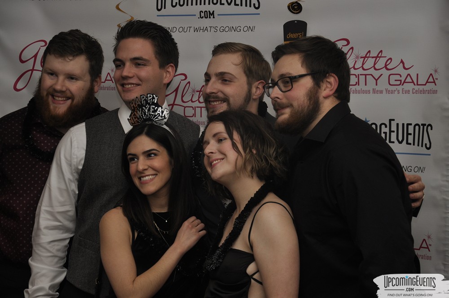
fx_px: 1308
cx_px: 224
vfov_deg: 13.0
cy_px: 149
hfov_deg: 19.5
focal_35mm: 105
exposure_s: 1/60
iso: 400
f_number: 5.3
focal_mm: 70
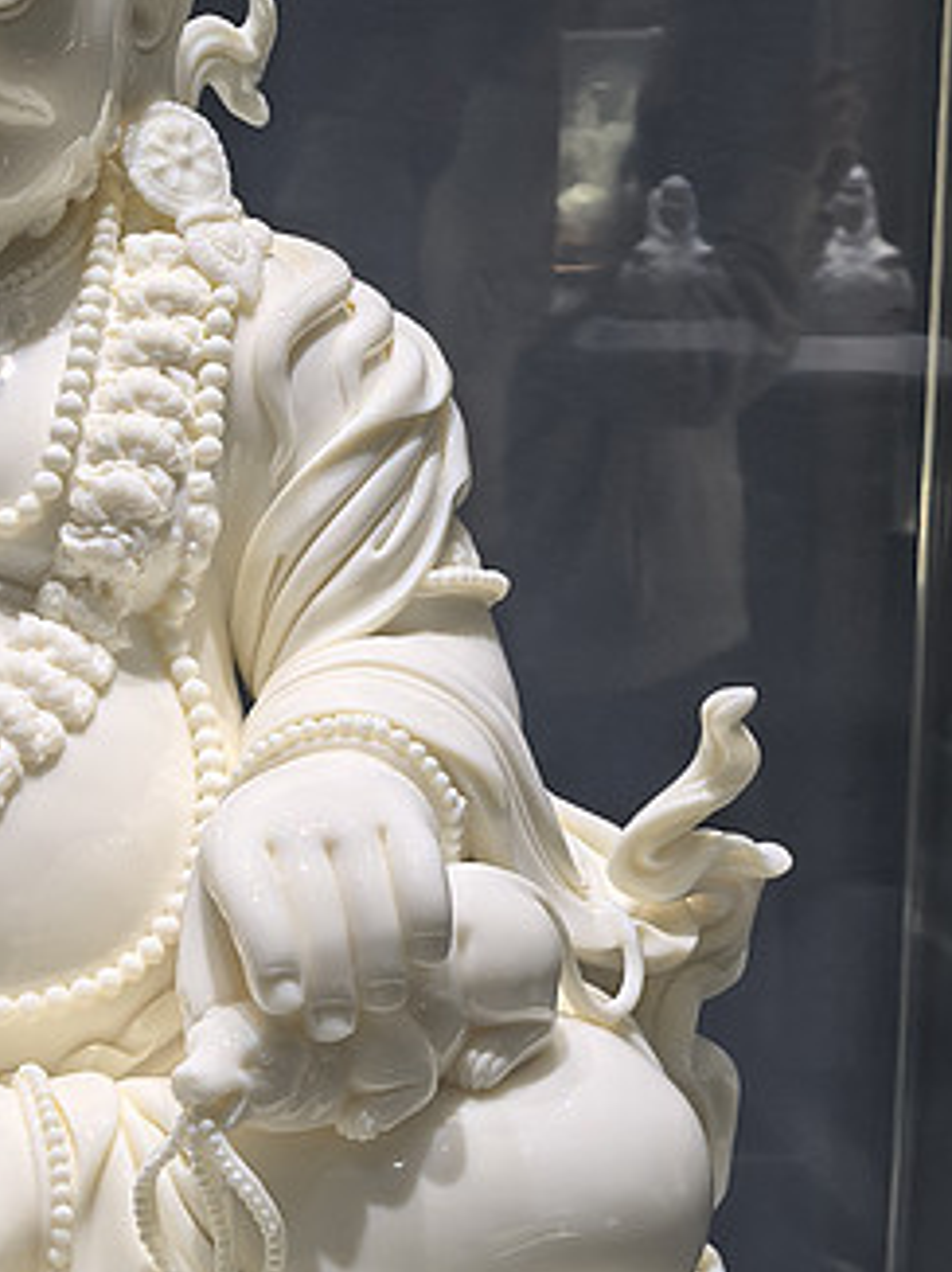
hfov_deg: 17.6
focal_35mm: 81
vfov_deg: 24.1
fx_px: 2974
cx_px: -90
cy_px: 714
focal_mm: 6.98
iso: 500
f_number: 4
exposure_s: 1/33.3
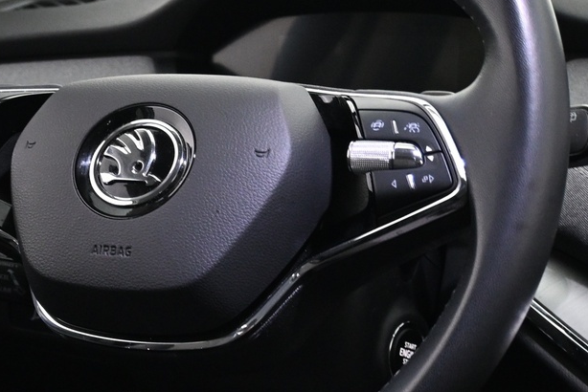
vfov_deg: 15.4
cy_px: 195
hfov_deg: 22.6
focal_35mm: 89
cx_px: 143
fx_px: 1454
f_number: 4
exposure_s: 1/30
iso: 1600
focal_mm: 22.5
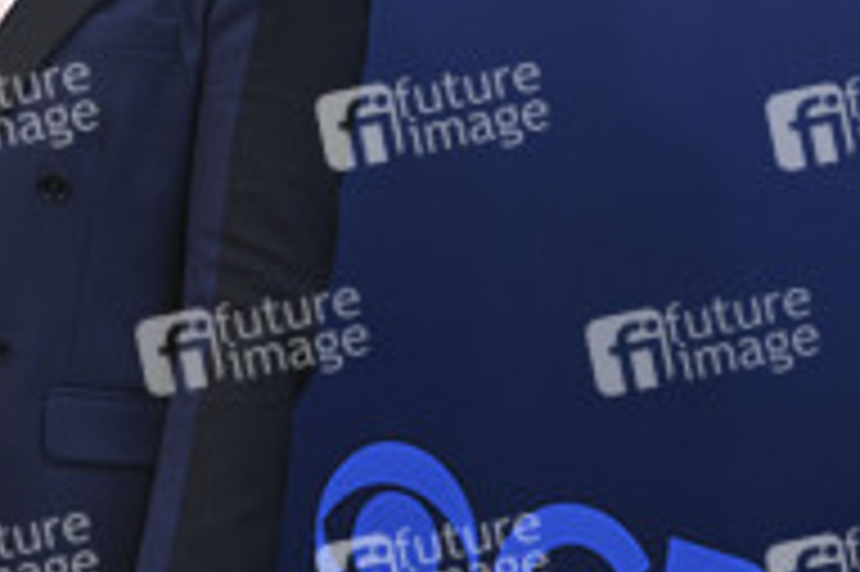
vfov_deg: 8.1
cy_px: 5
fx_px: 4010
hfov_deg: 12.0
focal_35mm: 168
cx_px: -137
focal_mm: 71
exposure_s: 1/200
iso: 640
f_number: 5.6
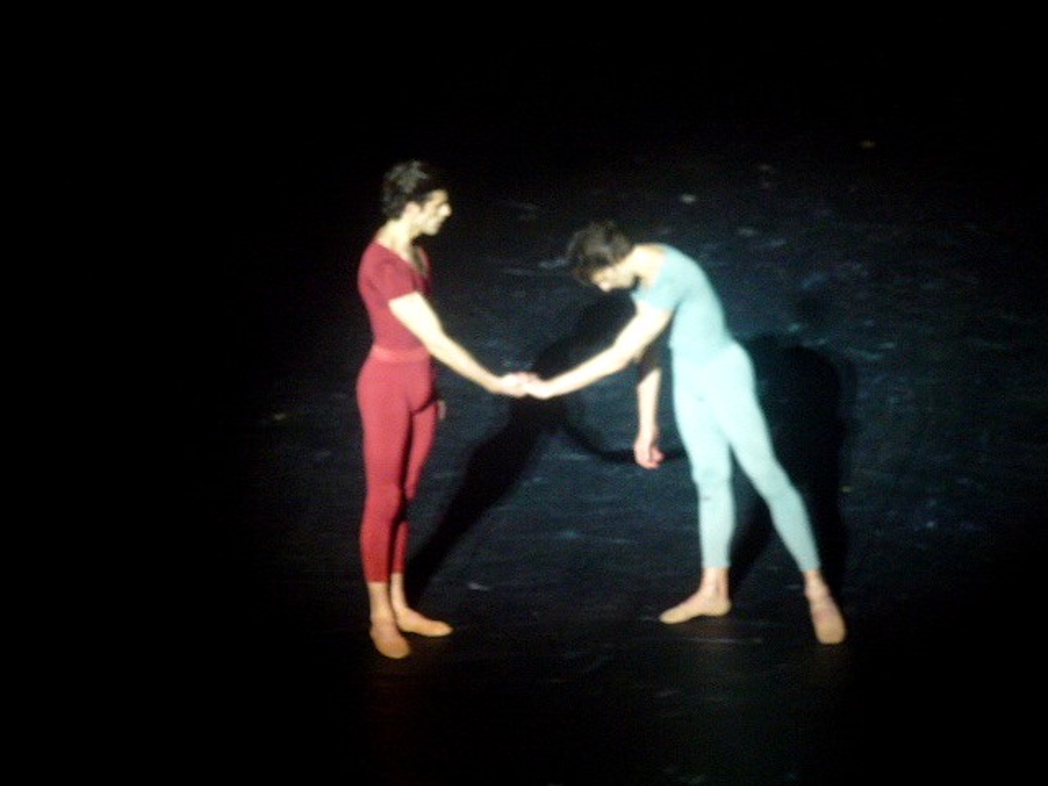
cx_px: 524
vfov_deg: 5.8
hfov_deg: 7.8
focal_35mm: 255
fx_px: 7720
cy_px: 393
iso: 500
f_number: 5.6
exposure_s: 1/4
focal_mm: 41.5
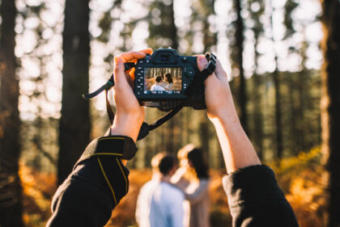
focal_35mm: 24
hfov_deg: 73.7
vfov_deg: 53.2
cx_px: 170
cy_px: 114
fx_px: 227
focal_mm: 24
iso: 100
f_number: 1.4
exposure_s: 1/1000
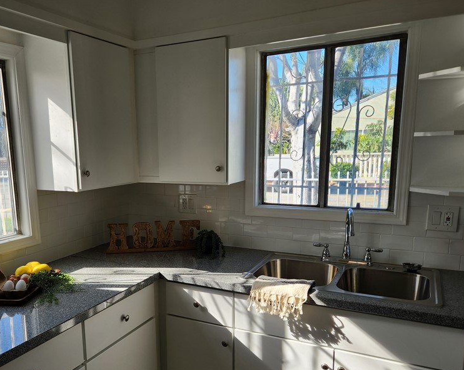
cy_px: 217
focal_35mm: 31
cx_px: 183
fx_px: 426
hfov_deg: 56.7
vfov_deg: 46.9
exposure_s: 1/270
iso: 20
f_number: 1.8
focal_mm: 5.4
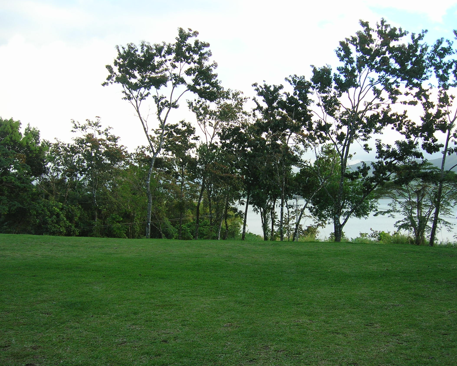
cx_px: 241
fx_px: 487
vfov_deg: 41.2
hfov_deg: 50.3
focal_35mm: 36
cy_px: 182
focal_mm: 5.7
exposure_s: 1/95.5
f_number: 2.9
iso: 50
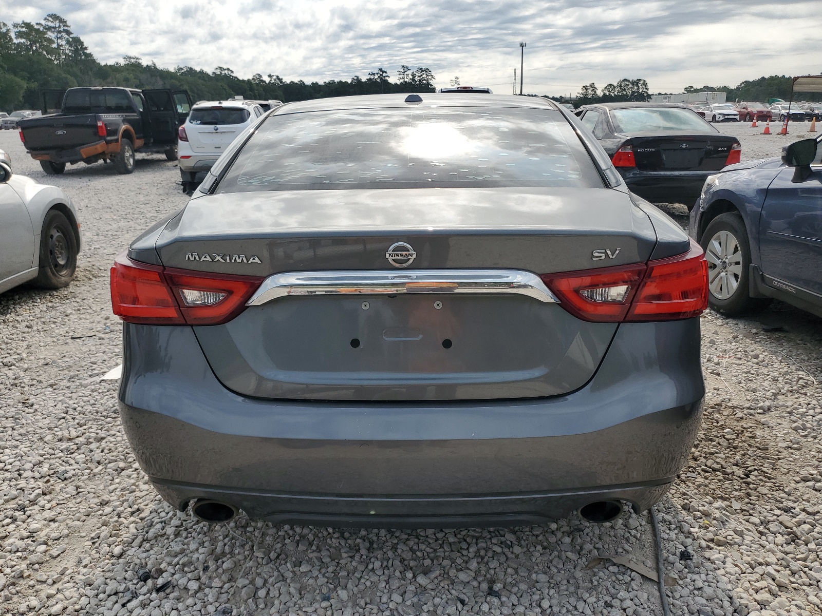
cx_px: 411
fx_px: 617
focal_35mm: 26
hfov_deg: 67.3
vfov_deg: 53.1
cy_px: 308
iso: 50
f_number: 1.5
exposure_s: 1/5000
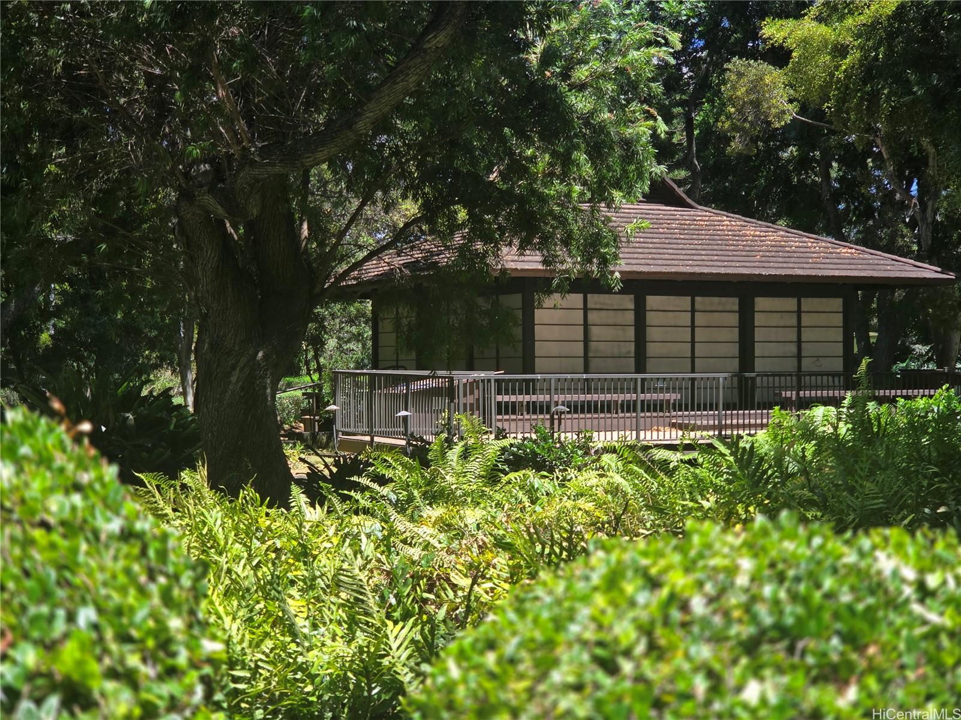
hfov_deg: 28.2
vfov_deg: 21.3
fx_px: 1916
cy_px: 360
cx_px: 480
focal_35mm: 69
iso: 25
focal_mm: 7
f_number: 2.4
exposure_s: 1/388
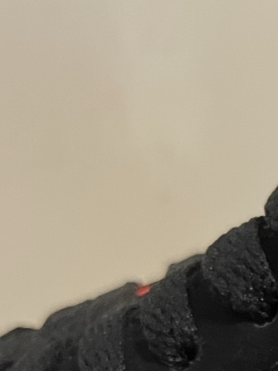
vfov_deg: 18.0
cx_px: 399
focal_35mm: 101
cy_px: 505
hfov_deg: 13.9
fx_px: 1082
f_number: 1.6
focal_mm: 5.1
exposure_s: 1/29
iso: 800
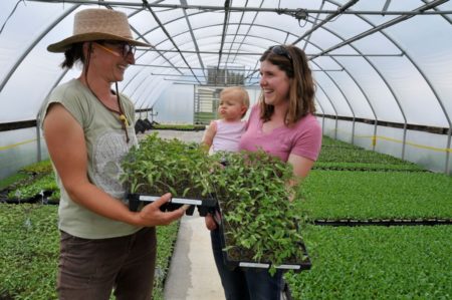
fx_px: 376
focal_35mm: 30
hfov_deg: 62.0
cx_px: 226
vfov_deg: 43.5
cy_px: 150
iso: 200
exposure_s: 1/250
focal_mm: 20
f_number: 8
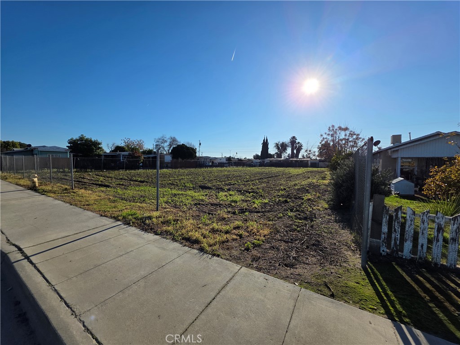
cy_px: 172
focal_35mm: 13
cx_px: 230
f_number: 1.9
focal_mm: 2.2
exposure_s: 1/3318
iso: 40
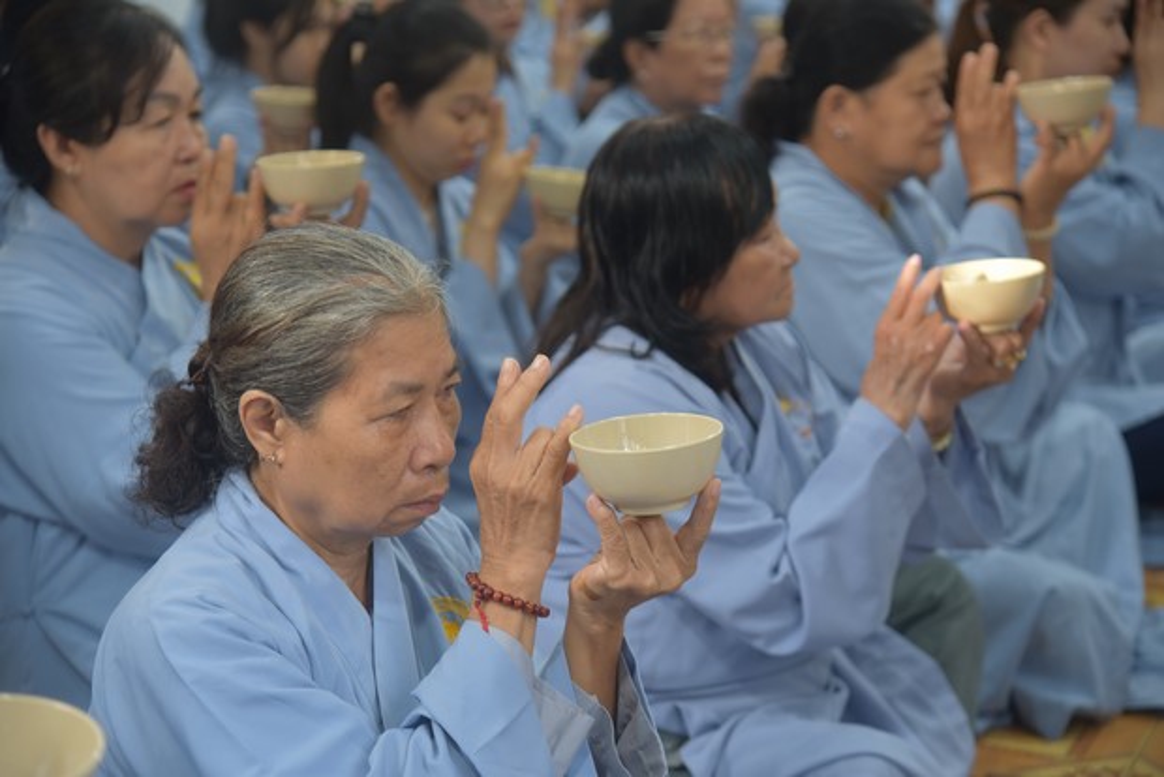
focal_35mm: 78
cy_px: 388
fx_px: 2523
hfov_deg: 26.0
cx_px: 582
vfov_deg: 17.5
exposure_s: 1/60
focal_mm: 78
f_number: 4
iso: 720
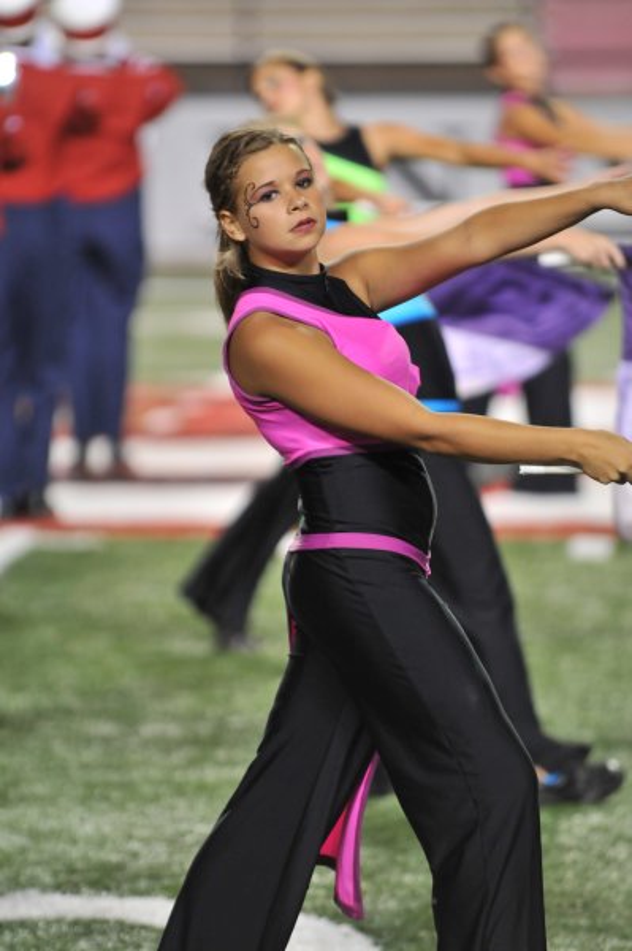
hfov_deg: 4.6
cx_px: 316
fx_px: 7913
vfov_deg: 6.9
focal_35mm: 300
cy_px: 476
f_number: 2.8
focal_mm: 200
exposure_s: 1/200
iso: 800
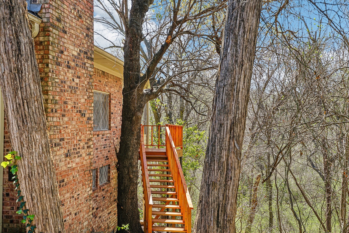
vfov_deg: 37.8
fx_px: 339
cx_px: 174
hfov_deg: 54.4
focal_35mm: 35
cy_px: 116
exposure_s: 1/60
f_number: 8
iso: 100
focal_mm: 35
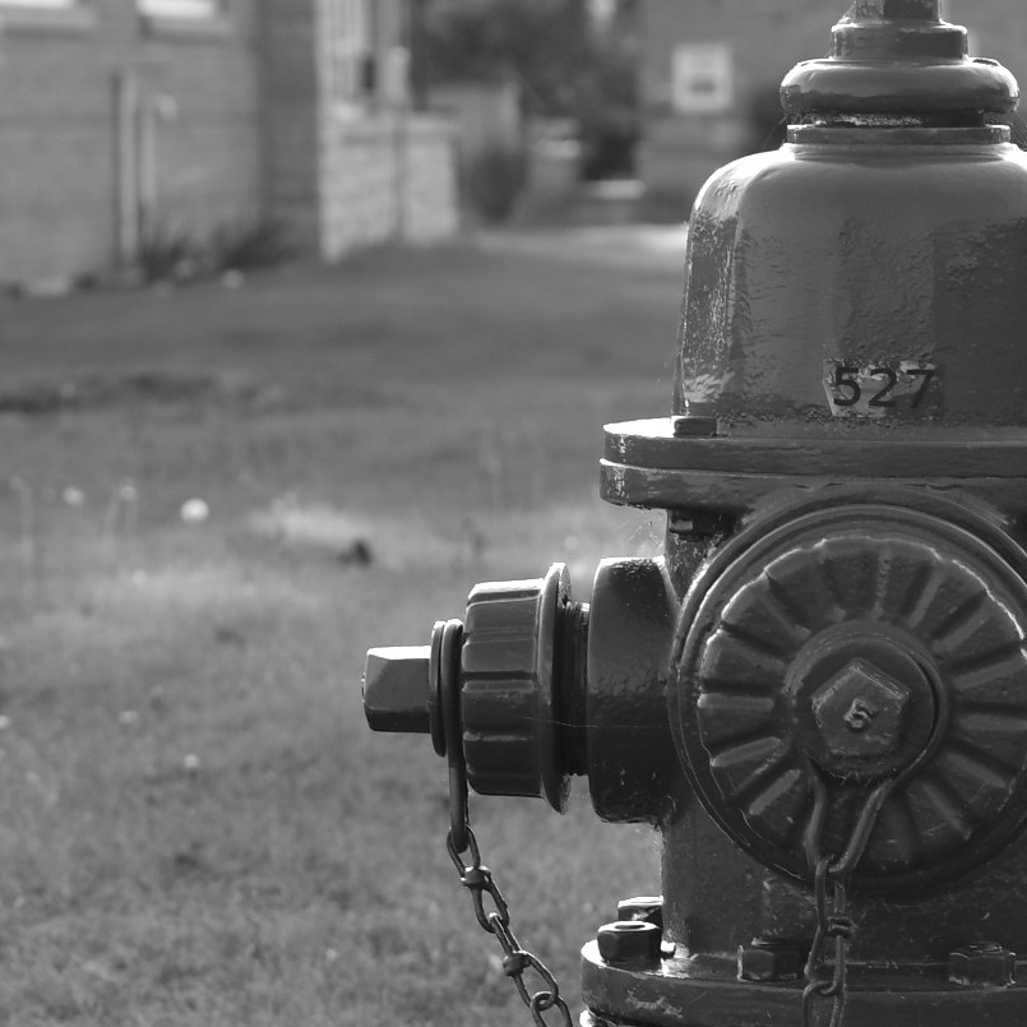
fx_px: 8089
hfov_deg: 7.3
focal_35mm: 241
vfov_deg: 7.3
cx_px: 417
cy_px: 810
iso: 100
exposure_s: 1/80
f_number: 5.6
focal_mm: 55
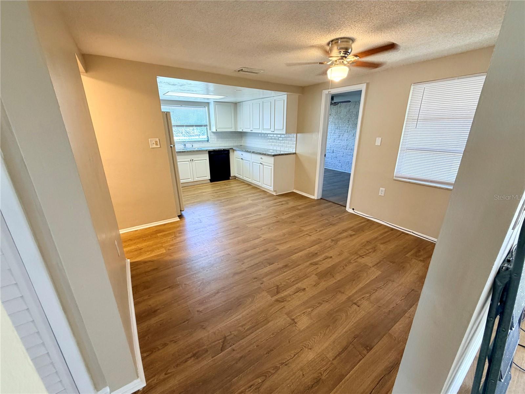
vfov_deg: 85.7
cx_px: 262
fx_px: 212
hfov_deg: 102.1
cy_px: 197
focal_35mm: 14
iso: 200
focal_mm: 2.22
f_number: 2.2
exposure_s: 1/60
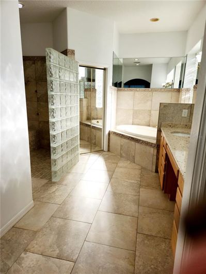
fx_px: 182
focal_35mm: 23
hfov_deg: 58.9
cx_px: 103
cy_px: 137
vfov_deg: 73.9
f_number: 1.8
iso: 20
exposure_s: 1/323
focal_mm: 5.4
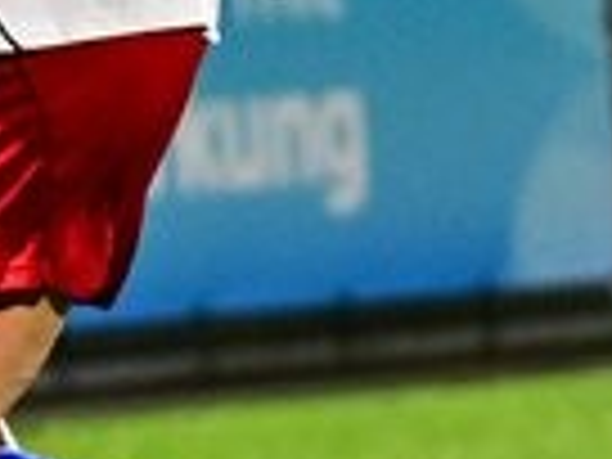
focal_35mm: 1015
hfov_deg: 1.9
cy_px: -184
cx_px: -902
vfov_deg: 1.5
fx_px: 17945
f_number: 2.8
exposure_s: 1/1250
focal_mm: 120
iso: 4500
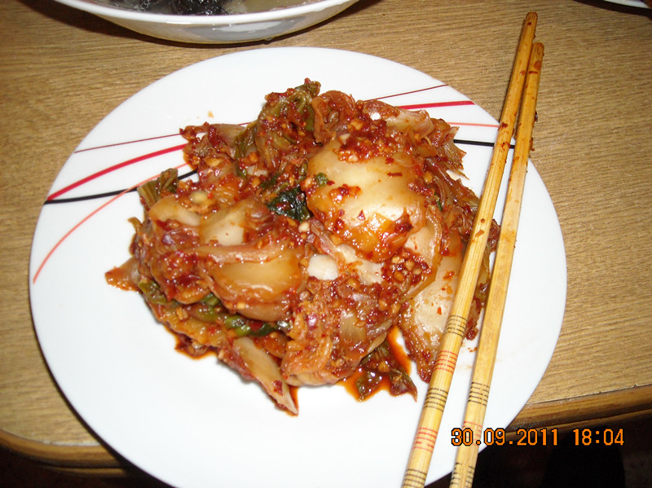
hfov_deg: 52.7
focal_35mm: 35
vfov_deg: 40.7
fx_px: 659
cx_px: 326
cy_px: 244
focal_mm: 5.7
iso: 200
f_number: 2.8
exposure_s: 1/60
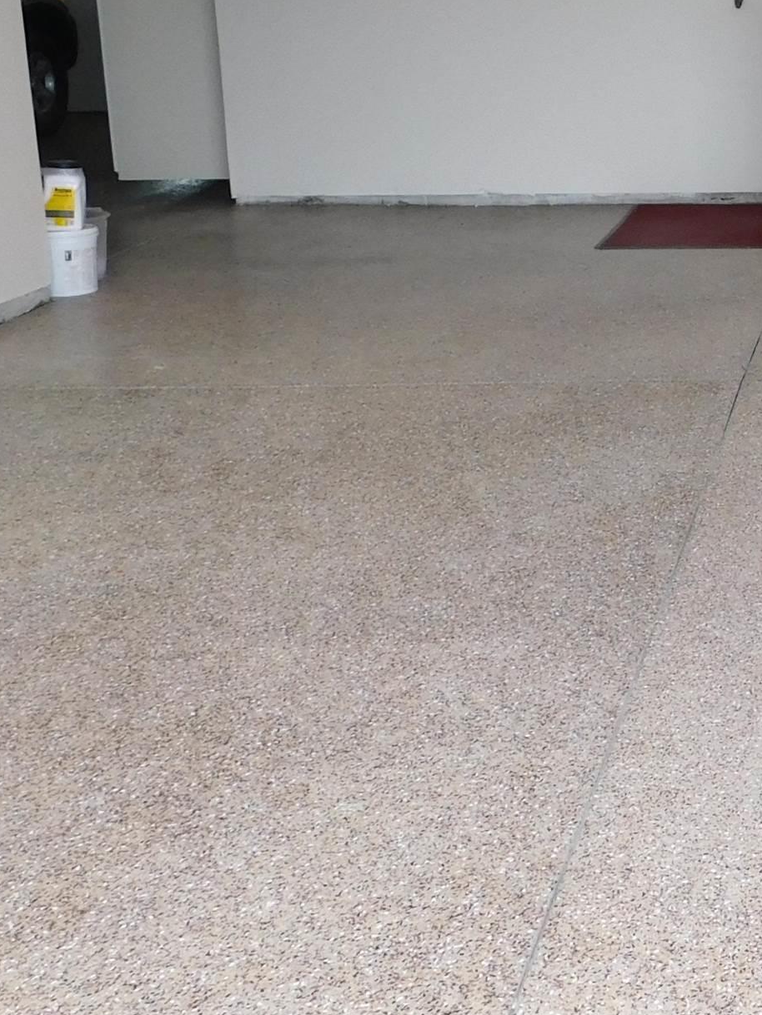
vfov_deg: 32.8
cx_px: 1071
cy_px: 303
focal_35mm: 58
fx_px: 1702
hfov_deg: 21.9
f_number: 3
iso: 125
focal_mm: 4
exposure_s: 1/100
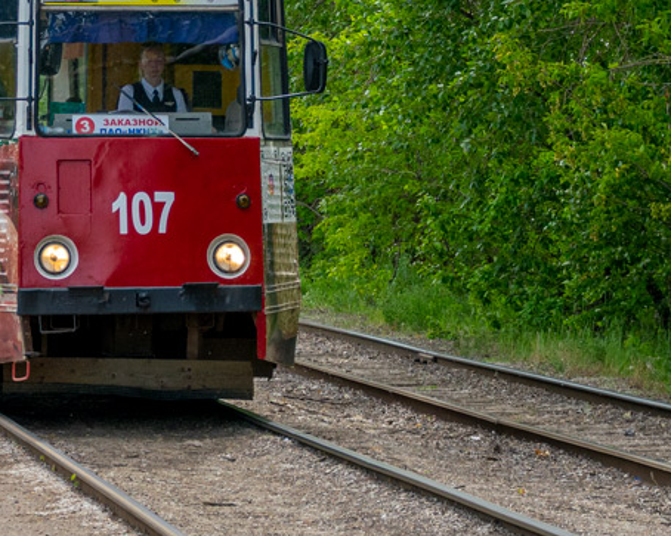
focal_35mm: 225
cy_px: -35
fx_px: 4467
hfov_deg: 8.6
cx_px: 124
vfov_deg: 6.8
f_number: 5
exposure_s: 1/640
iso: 100
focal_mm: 50
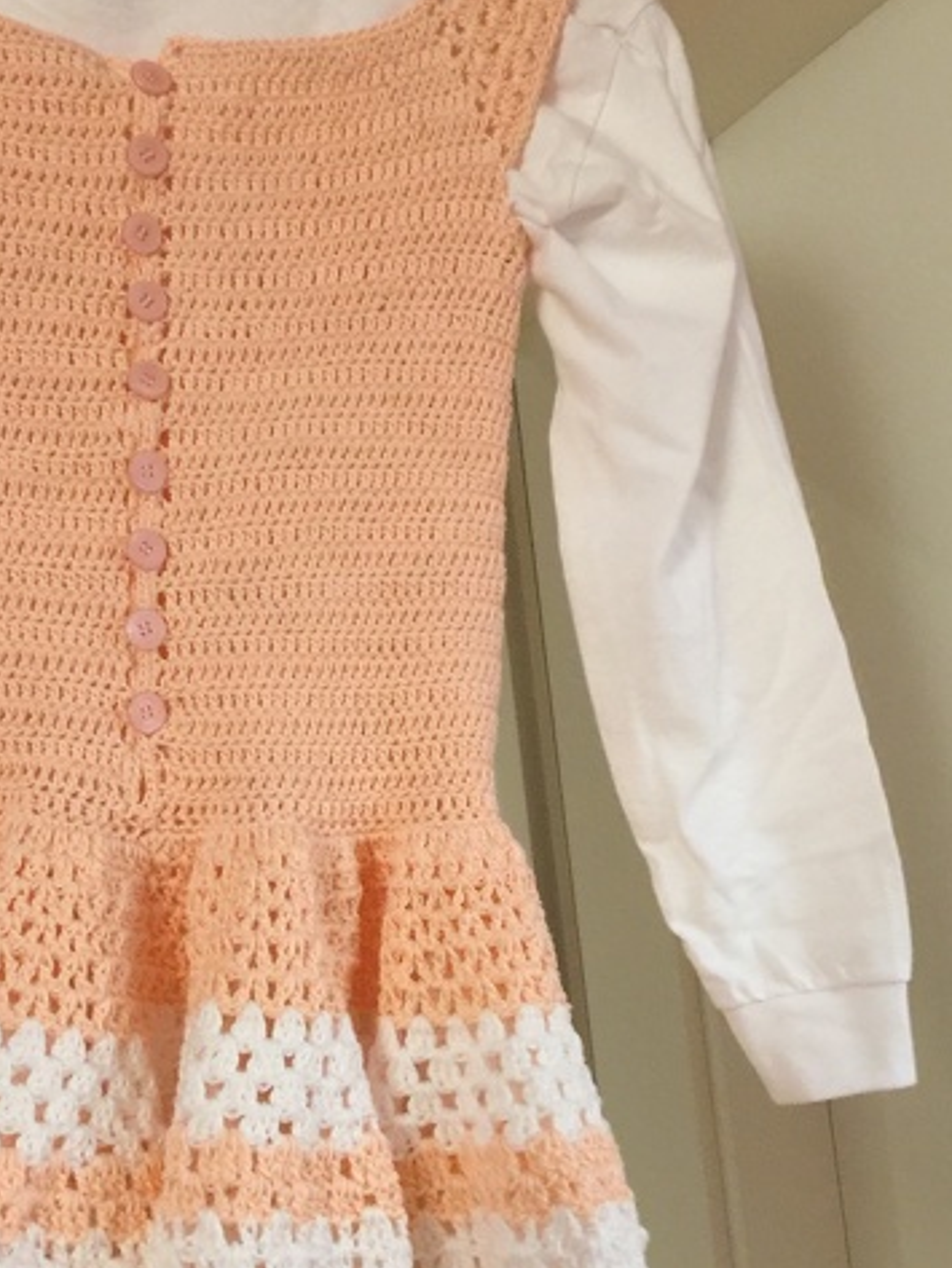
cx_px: 362
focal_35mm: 49
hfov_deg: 29.6
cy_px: 716
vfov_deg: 38.8
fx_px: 1796
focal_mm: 4.15
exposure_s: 1/17
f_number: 2.2
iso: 100
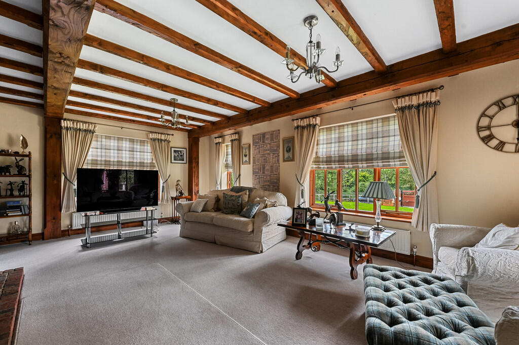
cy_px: 172
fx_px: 202
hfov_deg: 104.3
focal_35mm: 14
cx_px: 260
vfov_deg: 81.1
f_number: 8
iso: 400
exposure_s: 1.6
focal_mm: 14
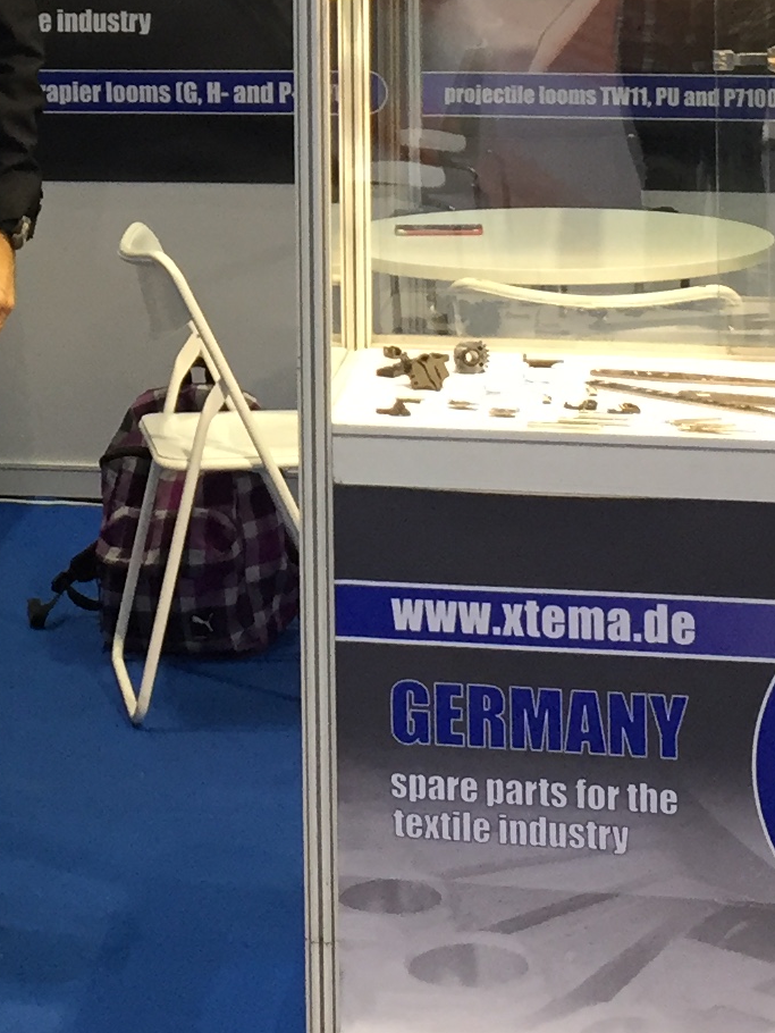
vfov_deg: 18.1
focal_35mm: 104
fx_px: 3103
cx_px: -35
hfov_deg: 14.0
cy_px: -131
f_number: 2.2
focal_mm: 4.15
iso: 64
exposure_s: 1/33
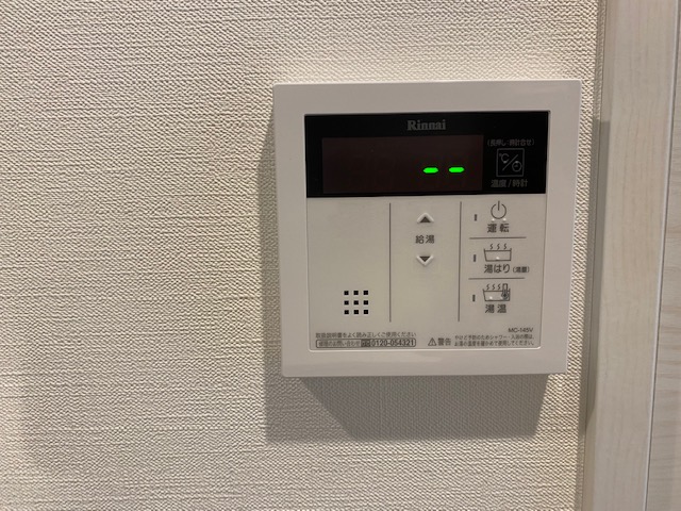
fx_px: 511
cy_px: 256
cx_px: 340
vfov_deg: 53.1
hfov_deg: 67.3
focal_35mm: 26
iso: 64
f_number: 1.8
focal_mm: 4.25
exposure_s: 1/50
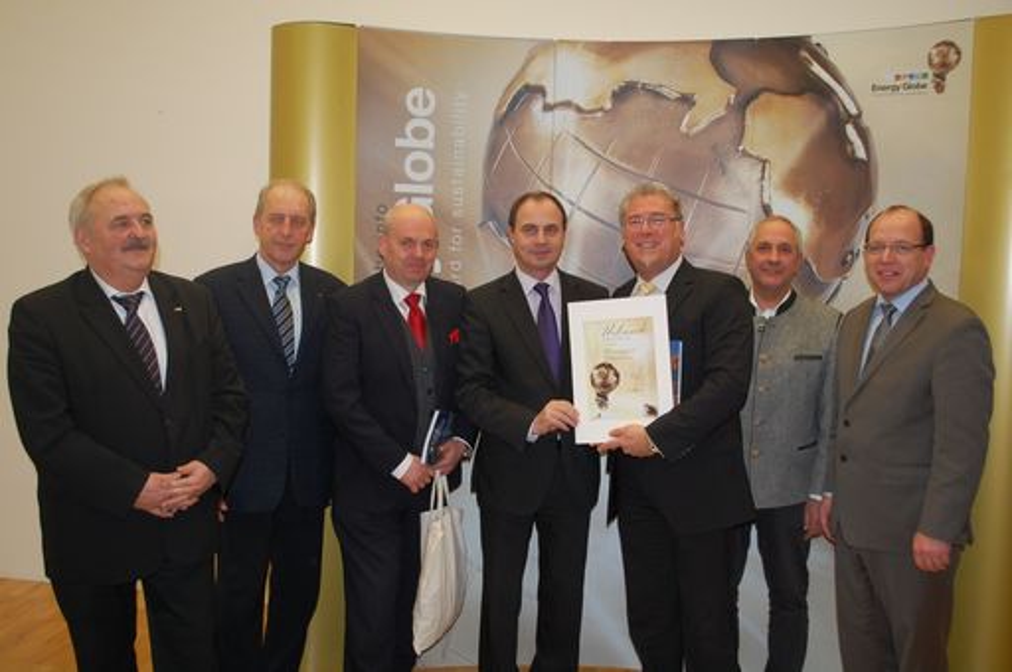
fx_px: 926
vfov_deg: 39.9
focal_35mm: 33
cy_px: 336
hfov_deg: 57.3
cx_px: 506
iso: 400
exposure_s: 1/60
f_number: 4
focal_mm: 22
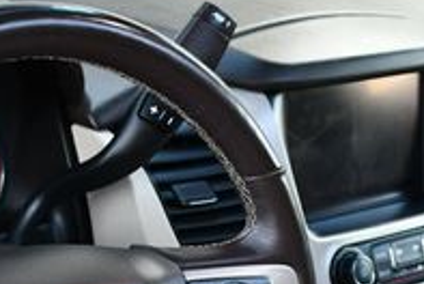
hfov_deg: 17.4
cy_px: 325
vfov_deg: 11.6
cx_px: 118
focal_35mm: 117
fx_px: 1380
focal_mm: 18
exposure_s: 1/250
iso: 800
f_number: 3.5
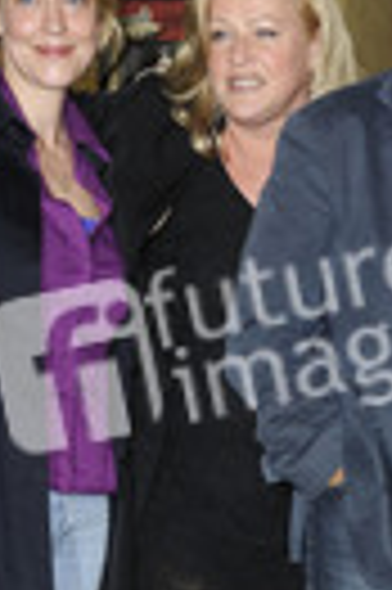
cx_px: 351
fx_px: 2407
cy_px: 572
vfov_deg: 13.8
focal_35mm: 147
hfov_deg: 9.3
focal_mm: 48
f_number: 5.6
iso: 640
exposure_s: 1/80
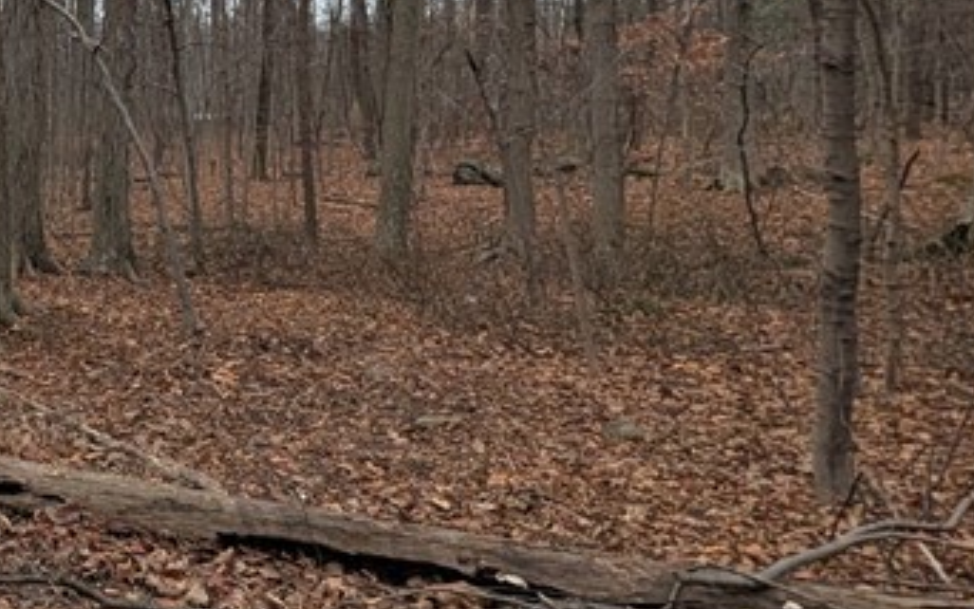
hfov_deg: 33.3
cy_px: 51
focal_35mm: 38
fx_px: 1009
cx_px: -360
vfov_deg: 31.9
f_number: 1.7
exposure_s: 1/1220
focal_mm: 2.02
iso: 54
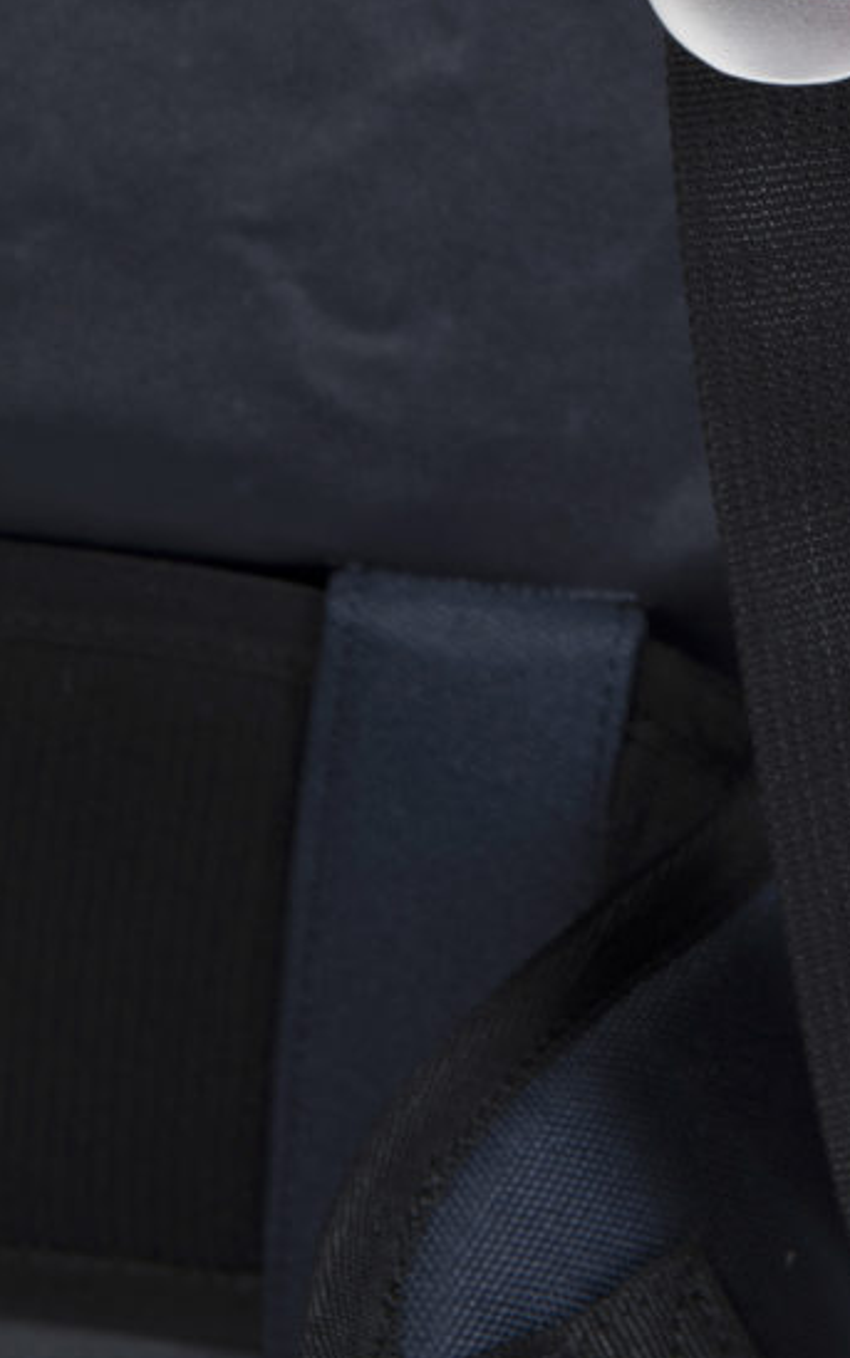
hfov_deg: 6.5
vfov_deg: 10.2
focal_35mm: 200
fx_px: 7405
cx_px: 988
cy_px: -468
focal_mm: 70
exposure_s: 1/250
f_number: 16
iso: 80
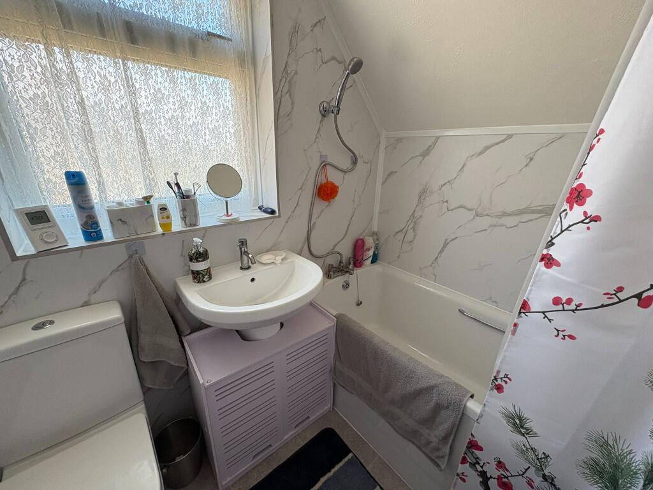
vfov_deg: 85.7
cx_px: 326
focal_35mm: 14
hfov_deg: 102.1
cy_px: 245
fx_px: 264
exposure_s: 1/99
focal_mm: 2.22
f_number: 2.2
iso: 125
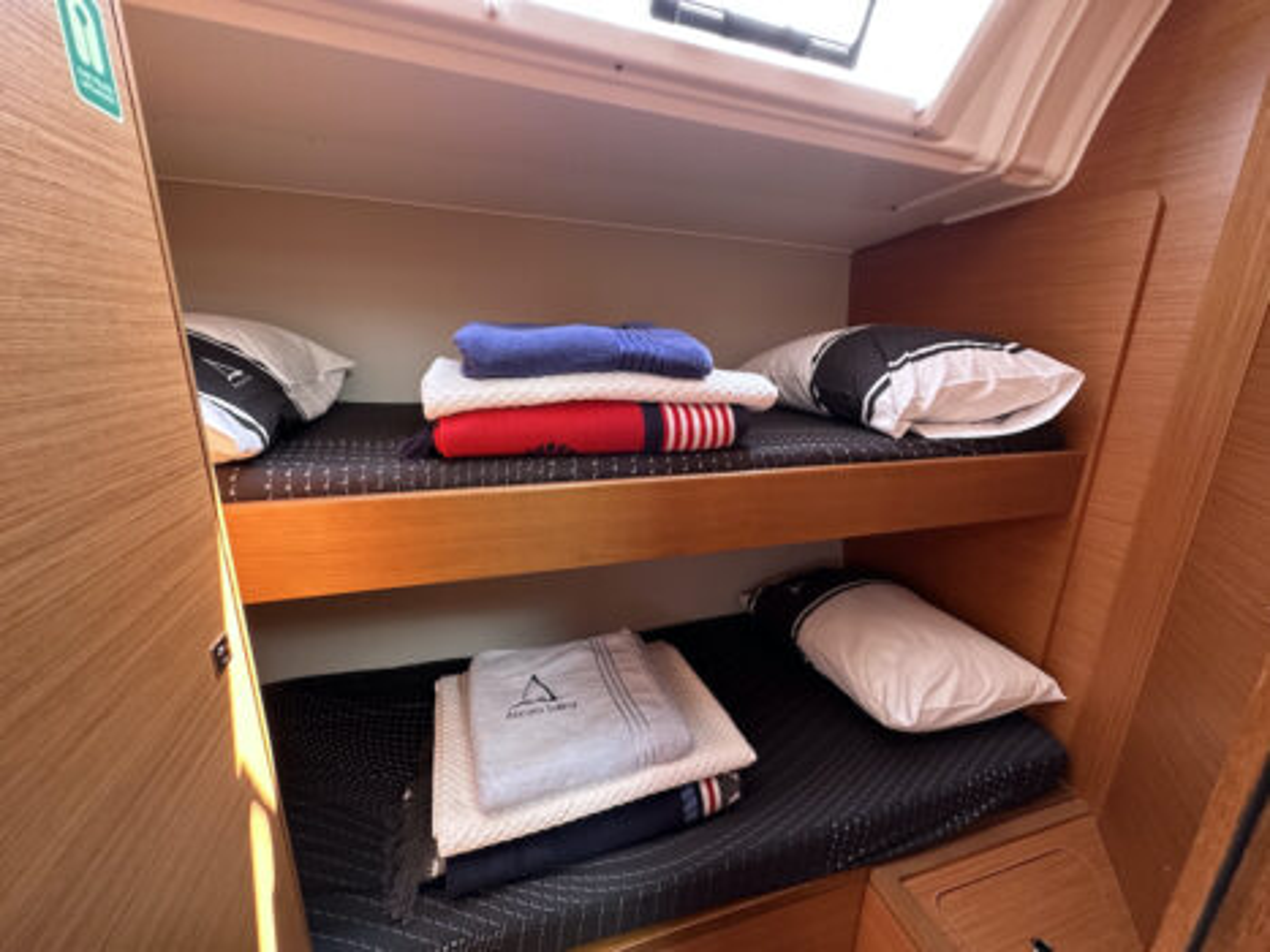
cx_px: 635
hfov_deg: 102.1
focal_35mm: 14
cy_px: 476
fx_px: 514
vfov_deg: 85.6
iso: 320
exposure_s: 1/60
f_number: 2.2
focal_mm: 2.22
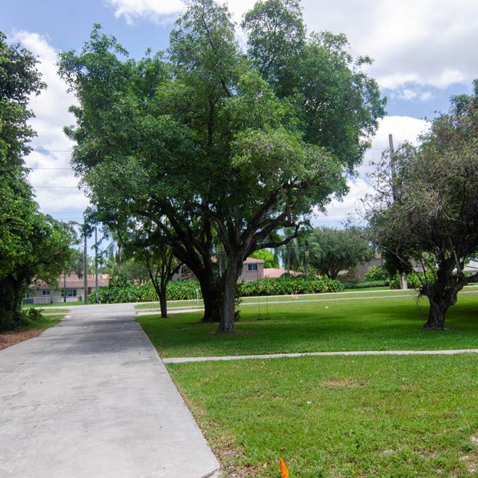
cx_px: 248
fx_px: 484
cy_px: 238
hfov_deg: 52.5
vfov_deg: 52.5
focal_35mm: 31
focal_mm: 16
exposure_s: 1/15
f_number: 16
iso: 100
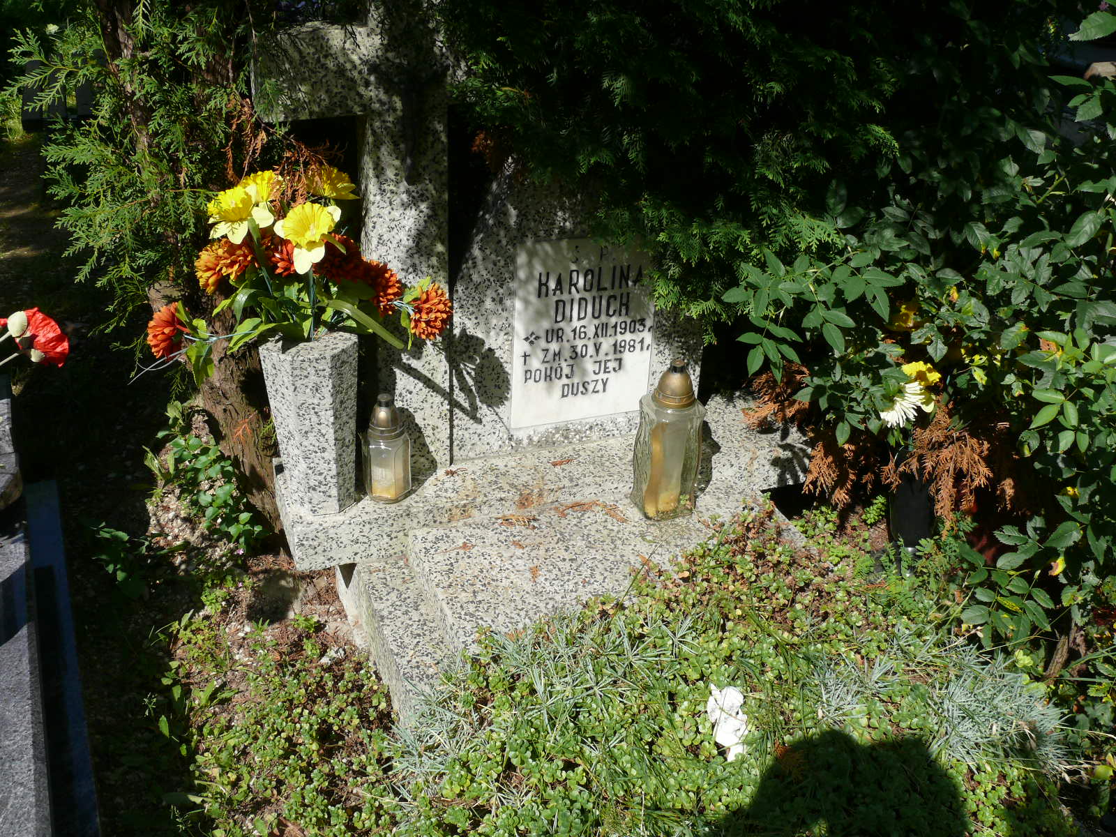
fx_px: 1128
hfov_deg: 52.6
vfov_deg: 40.7
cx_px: 558
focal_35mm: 35
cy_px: 418
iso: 100
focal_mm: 7.4
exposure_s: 1/400
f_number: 5.6
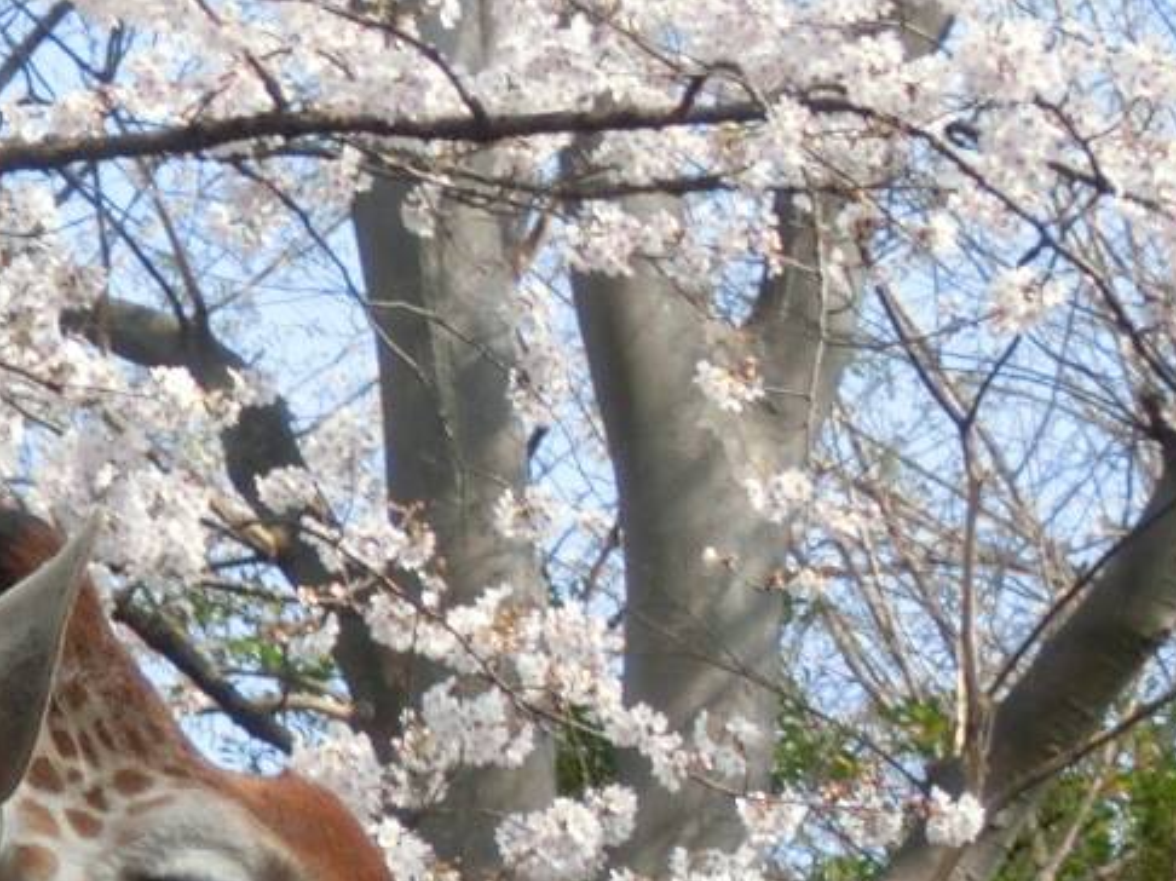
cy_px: 925
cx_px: -803
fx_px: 11172
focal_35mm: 329
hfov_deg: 5.9
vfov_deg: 4.5
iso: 80
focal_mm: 13.8
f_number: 4.9
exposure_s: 1/200
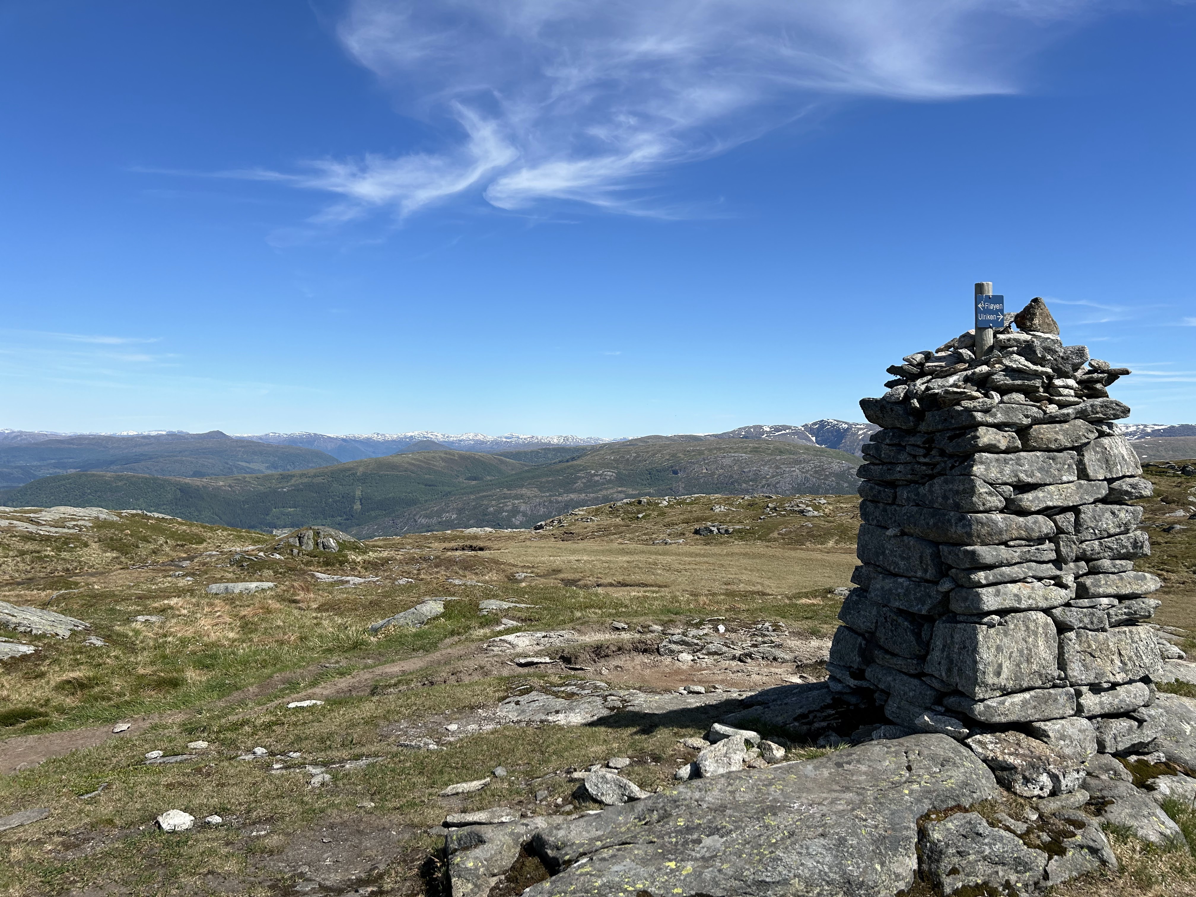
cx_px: 598
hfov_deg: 67.3
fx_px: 898
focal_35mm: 26
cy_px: 448
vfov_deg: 53.1
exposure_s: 1/5319
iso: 50
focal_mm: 5.7
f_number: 1.5
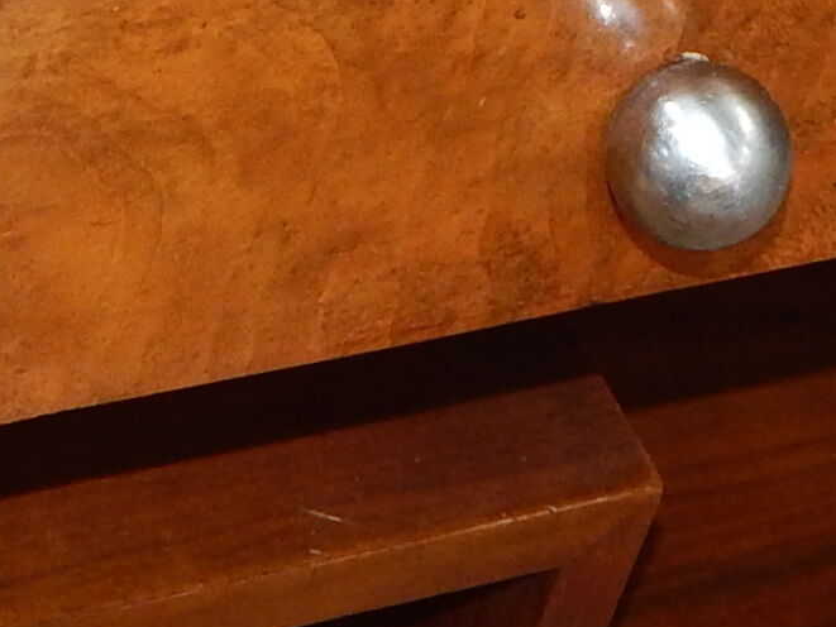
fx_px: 3696
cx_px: 354
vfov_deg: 9.0
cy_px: -709
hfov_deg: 12.9
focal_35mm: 153
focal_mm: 5.6
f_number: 3.2
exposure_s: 1/30
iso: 200
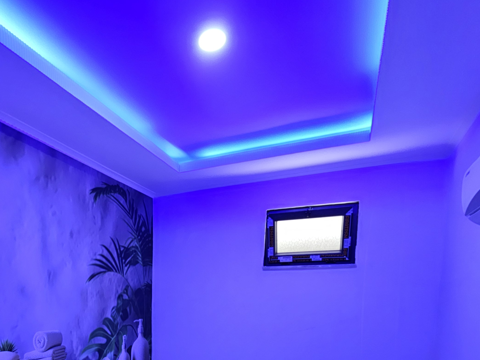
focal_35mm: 25
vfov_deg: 48.8
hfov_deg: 66.4
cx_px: 139
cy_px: 327
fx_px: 347
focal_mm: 2.2
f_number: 2.2
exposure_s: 1/50
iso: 320
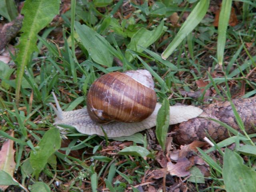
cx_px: 128
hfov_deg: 7.7
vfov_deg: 5.8
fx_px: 1908
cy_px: 96
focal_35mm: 258
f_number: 4
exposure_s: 1/60
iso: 100
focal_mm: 42.32
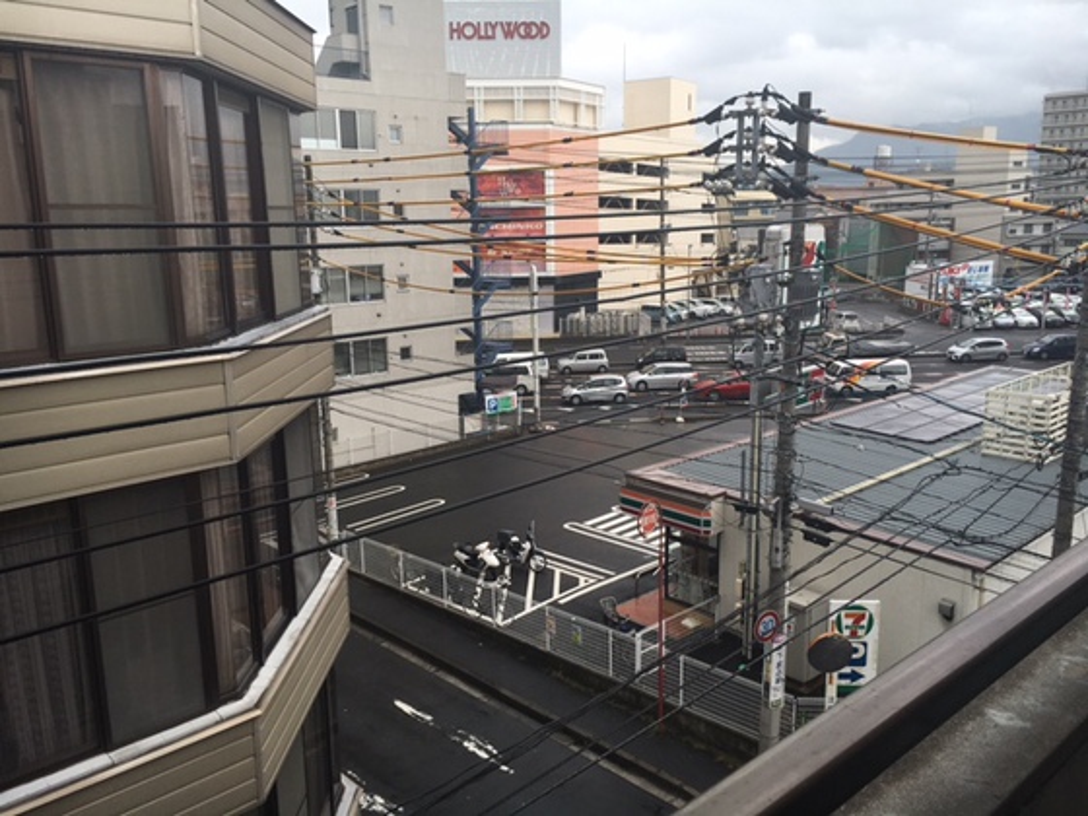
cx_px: 544
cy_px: 408
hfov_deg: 61.7
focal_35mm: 29
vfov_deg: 48.2
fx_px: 911
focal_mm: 4.15
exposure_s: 1/266
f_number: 2.2
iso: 25
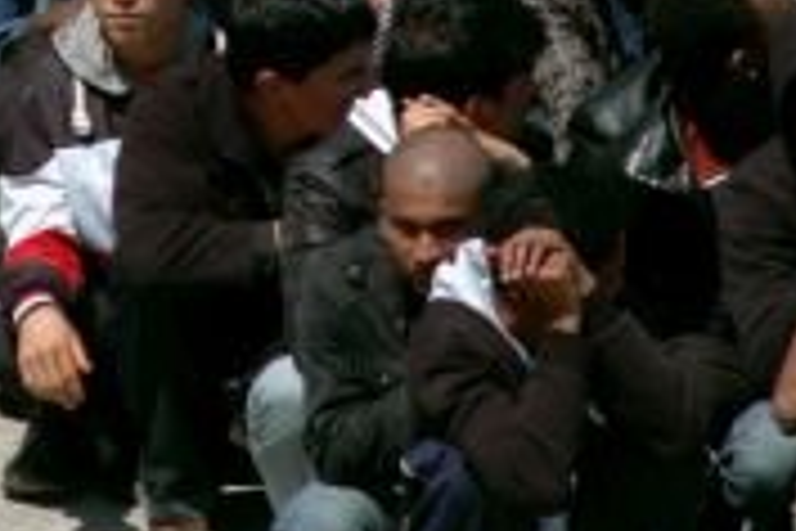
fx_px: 36370
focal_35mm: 1645
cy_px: -241
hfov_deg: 1.3
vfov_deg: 0.8
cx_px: 67
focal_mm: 300
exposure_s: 1/1250
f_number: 5.6
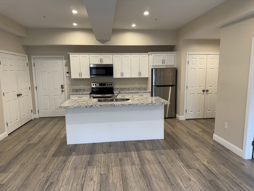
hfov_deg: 71.6
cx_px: 127
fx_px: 176
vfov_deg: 56.8
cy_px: 96
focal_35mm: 24
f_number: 1.78
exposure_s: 1/120
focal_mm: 6.76
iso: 160
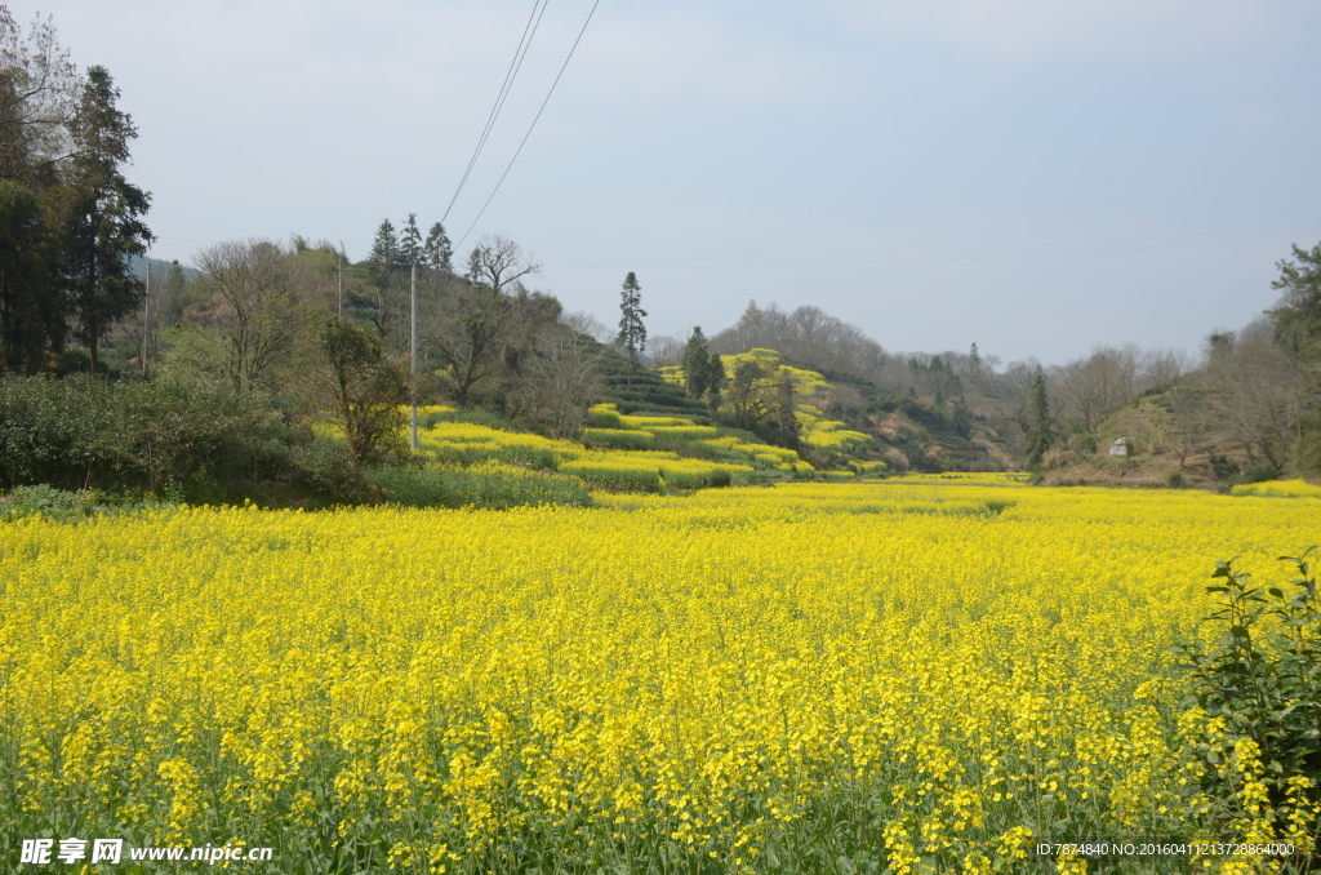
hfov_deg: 39.0
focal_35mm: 51
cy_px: 438
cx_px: 660
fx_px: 1867
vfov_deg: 26.4
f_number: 9.5
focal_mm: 34
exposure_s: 1/350
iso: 160
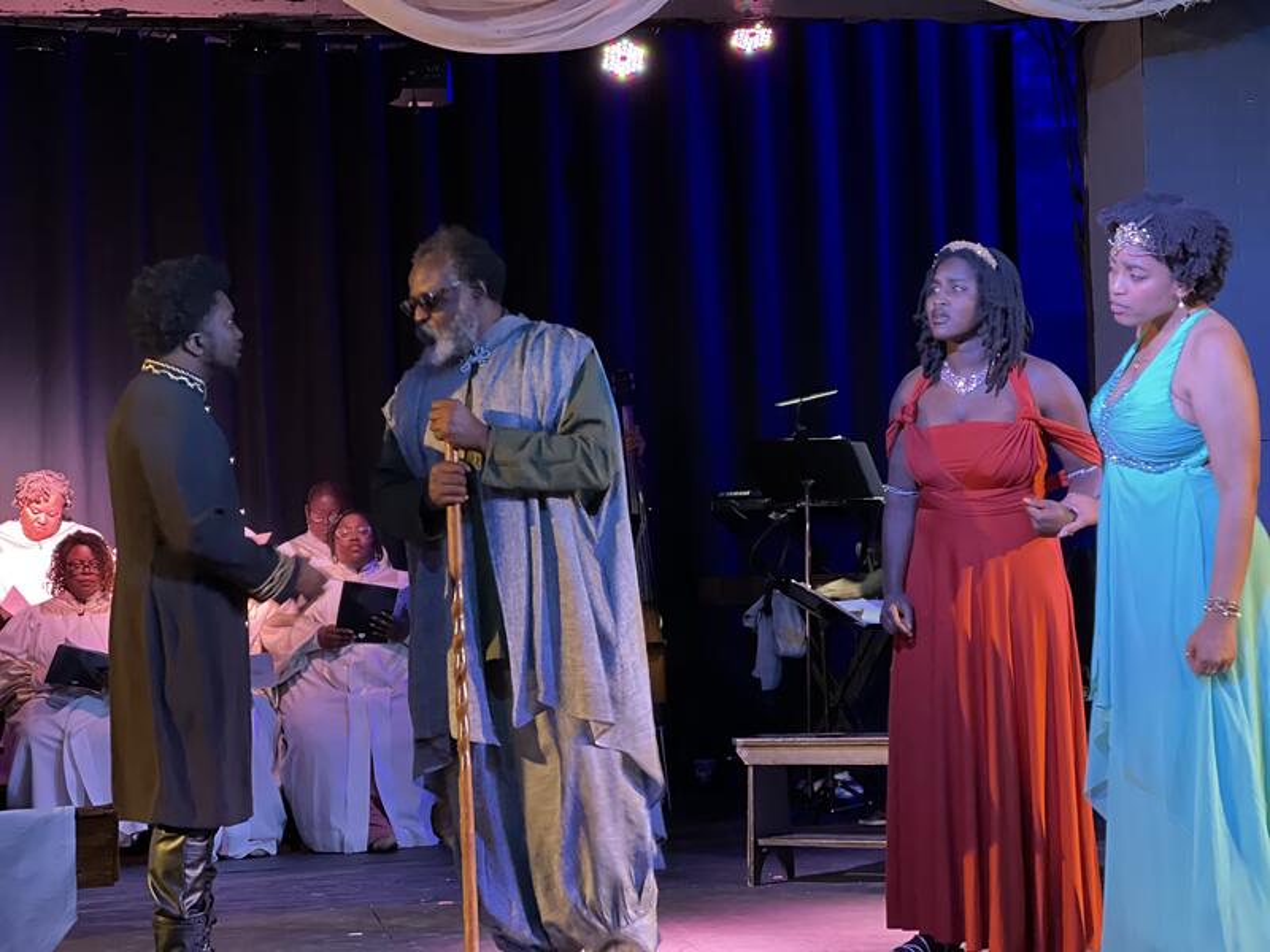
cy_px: 476
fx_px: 2825
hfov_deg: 25.3
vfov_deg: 19.1
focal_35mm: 77
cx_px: 635
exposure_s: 1/15
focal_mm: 9
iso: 1000
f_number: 2.8
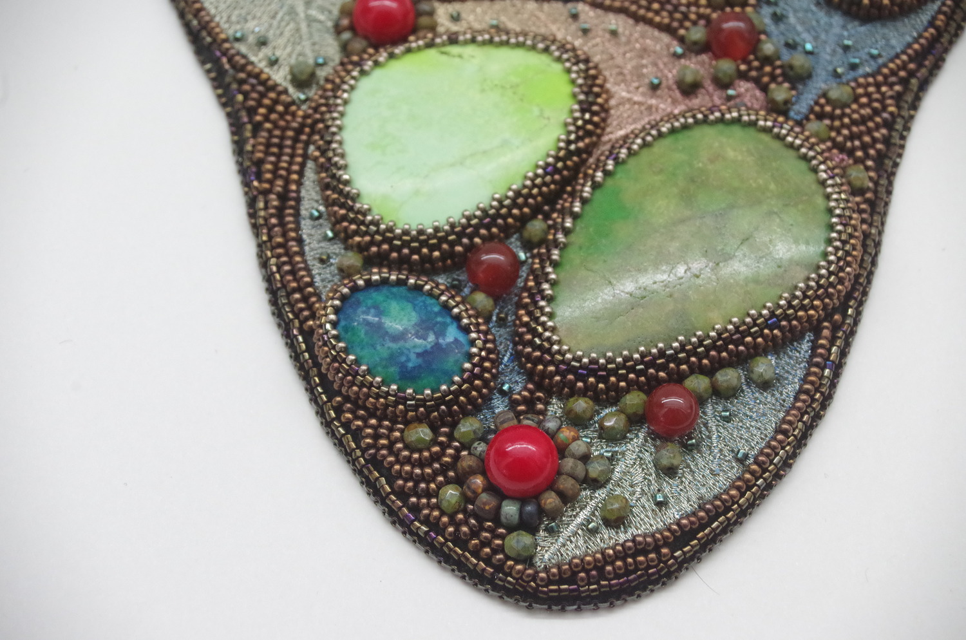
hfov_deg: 27.0
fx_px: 2009
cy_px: 320
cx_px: 483
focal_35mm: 75
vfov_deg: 18.1
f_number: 8
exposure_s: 1/100
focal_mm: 50
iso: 3200
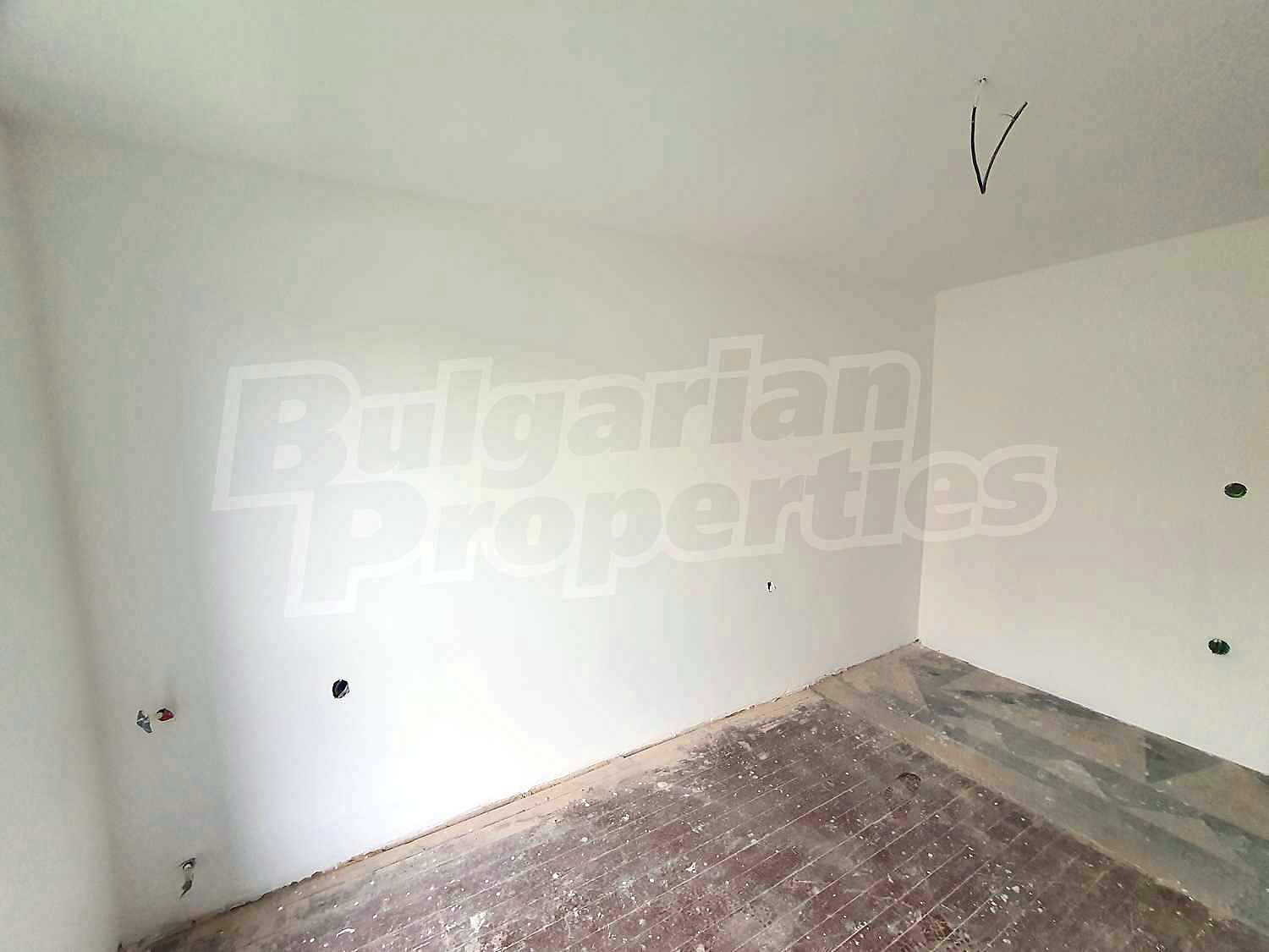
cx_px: 634
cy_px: 476
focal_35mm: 13
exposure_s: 1/50
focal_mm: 1.8
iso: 320
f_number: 2.2
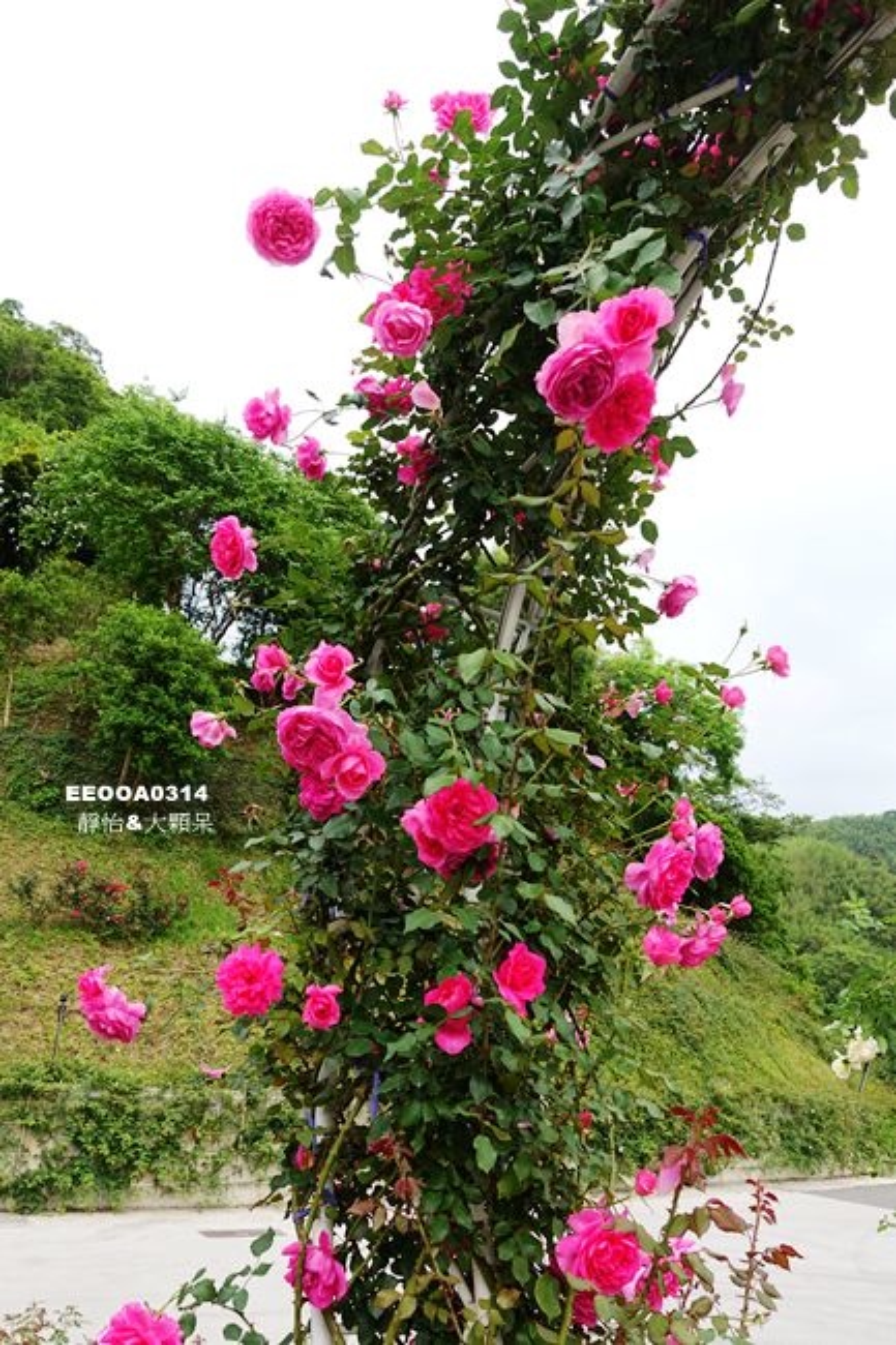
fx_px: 896
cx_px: 448
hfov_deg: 53.1
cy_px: 672
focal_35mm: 24
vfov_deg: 73.8
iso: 125
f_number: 4
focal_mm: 8.8
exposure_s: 1/320
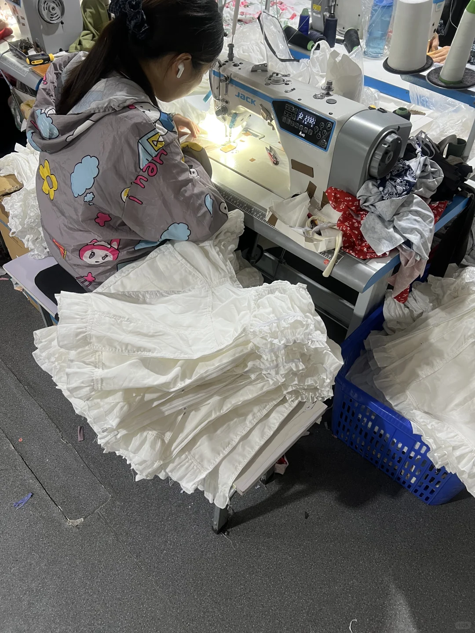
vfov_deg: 67.3
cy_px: 316
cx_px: 238
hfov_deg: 53.1
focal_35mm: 26
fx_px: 476
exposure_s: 1/50
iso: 80
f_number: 1.5
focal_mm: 5.7
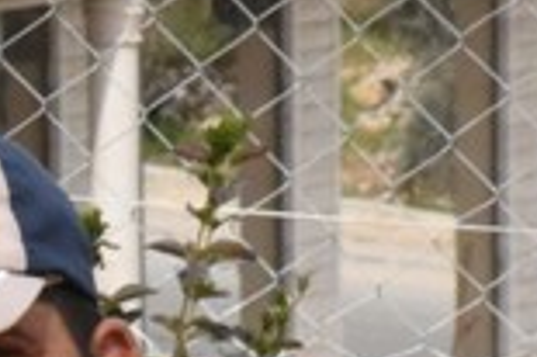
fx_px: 9075
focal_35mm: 609
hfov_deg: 3.4
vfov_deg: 2.2
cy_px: 761
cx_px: -655
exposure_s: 1/1600
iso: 5000
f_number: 20
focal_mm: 92
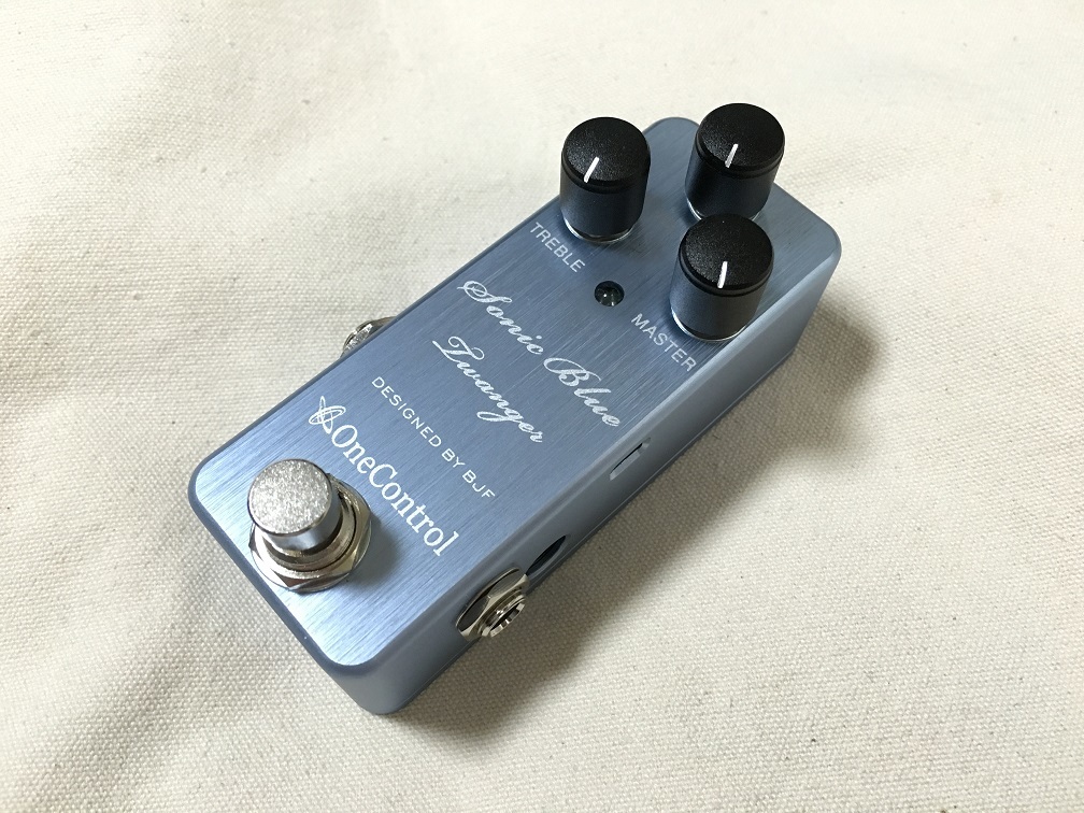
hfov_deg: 61.7
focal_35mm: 29
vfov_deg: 48.2
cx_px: 542
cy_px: 406
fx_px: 908
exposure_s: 1/33
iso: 160
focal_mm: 4.15
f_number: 2.2
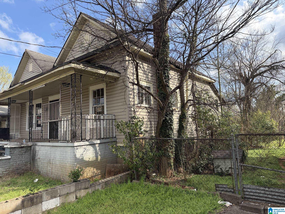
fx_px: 198
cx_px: 142
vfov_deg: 56.8
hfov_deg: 71.6
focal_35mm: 24
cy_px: 107
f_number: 1.78
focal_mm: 6.76
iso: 100
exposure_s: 1/2801
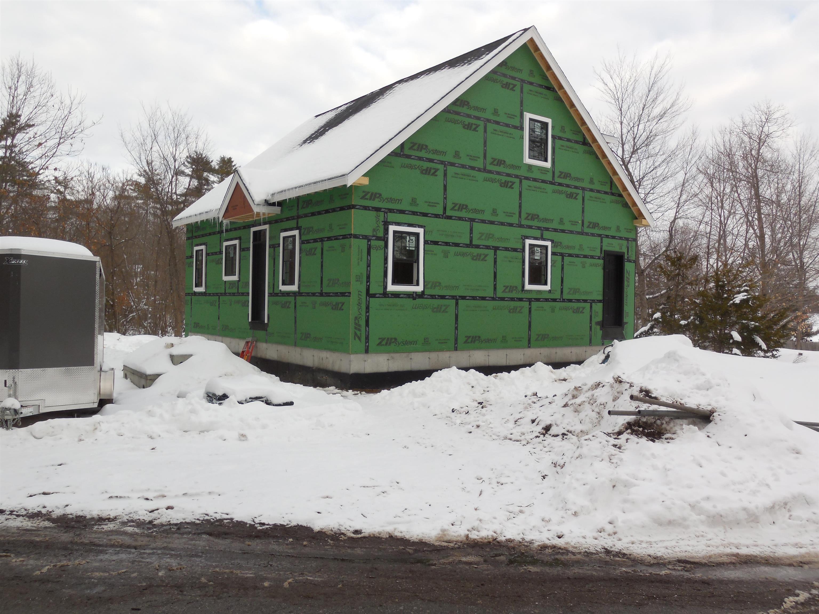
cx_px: 410
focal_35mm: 30
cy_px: 307
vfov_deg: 46.8
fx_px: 710
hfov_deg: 60.0
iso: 125
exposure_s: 1/400
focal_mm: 5.3
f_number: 3.8
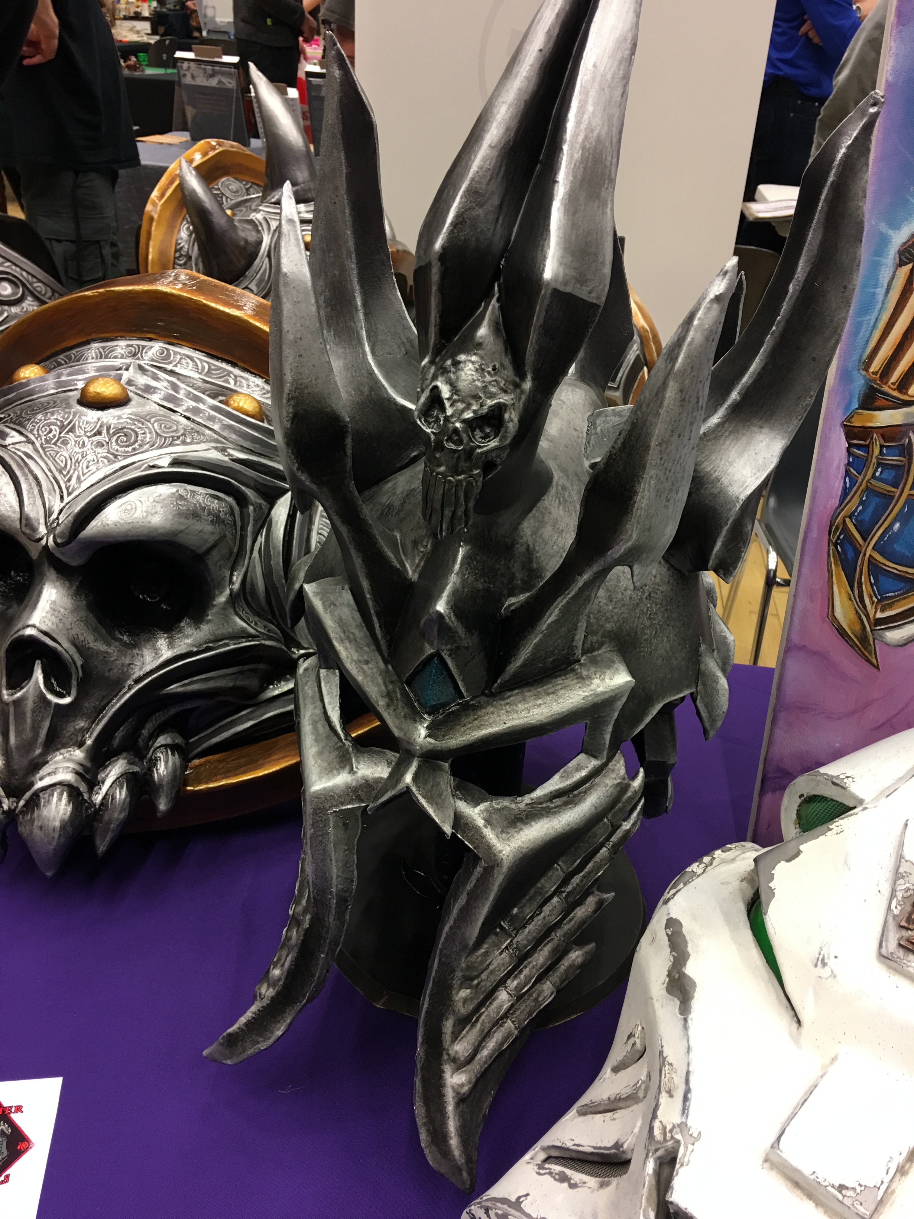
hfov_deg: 48.2
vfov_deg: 61.7
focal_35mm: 29
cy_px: 610
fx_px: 1021
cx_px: 457
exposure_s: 1/17
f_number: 2.2
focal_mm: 4.15
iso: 50
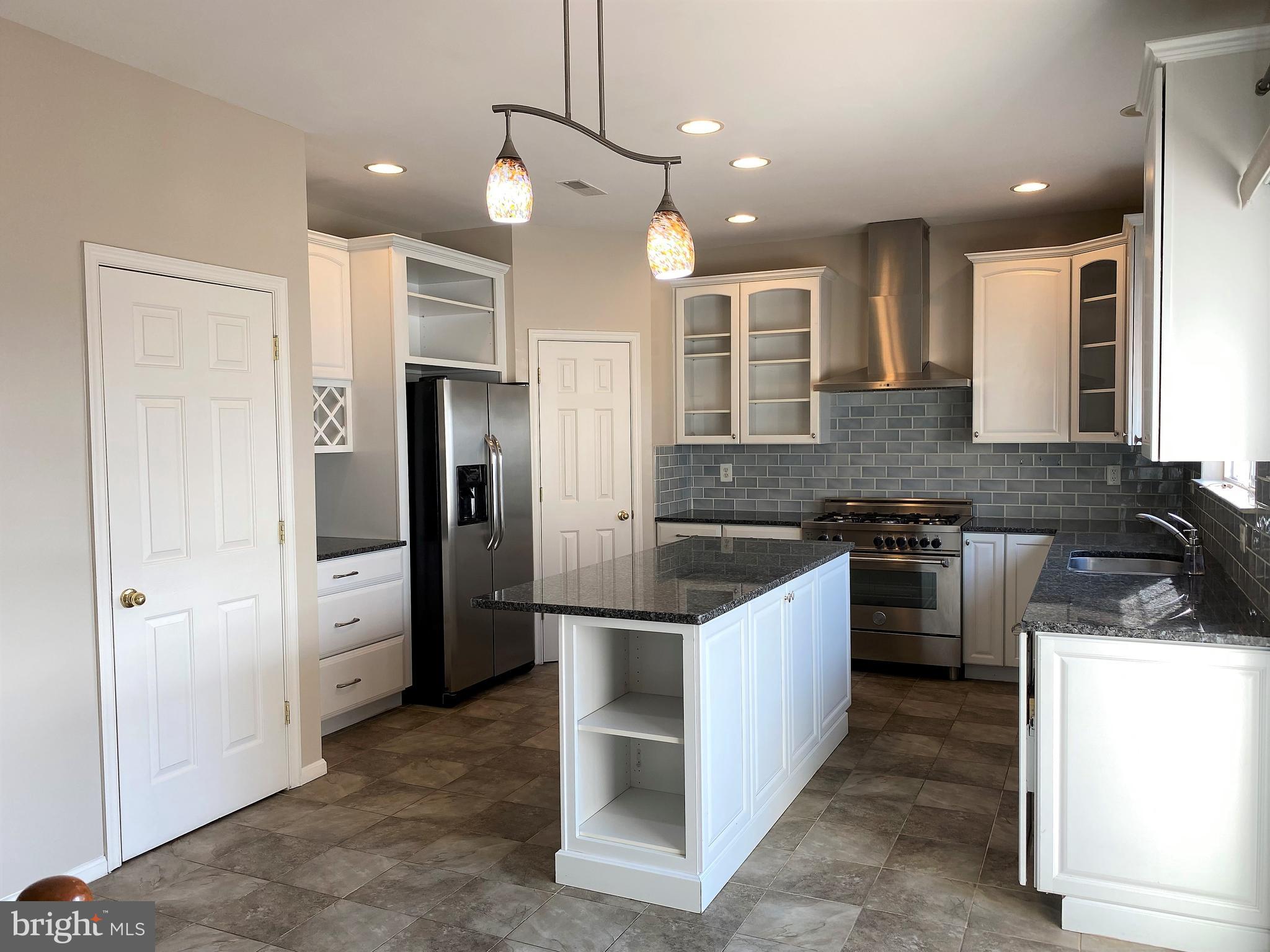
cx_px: 635
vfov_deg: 53.1
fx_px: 954
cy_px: 476
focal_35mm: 26
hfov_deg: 67.3
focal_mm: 4.25
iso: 50
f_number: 1.8
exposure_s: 1/120
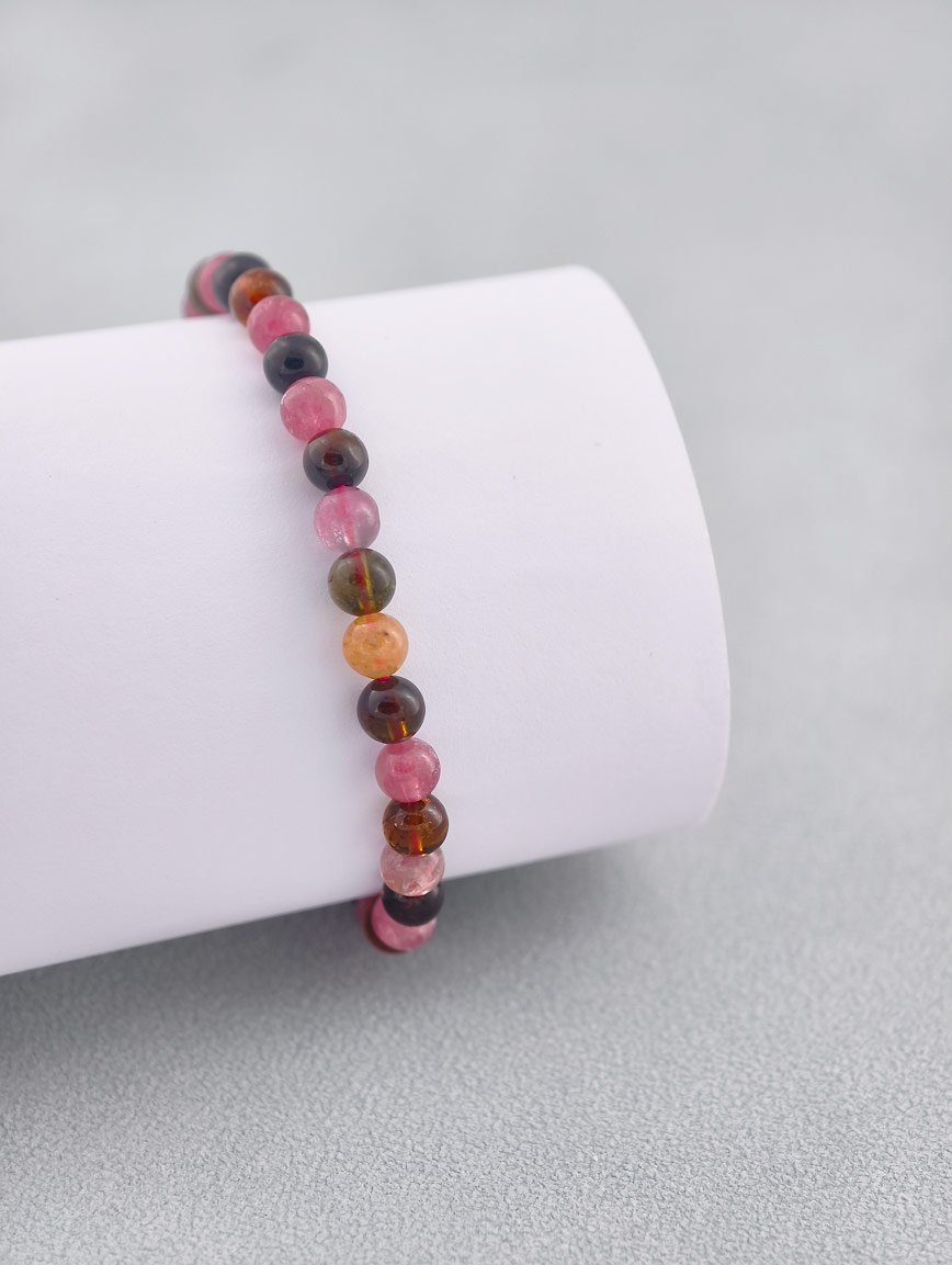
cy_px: 632
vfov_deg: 23.0
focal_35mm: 85
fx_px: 3109
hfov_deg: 17.4
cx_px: 476
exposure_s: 1/160
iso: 125
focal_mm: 22.48
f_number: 2.67
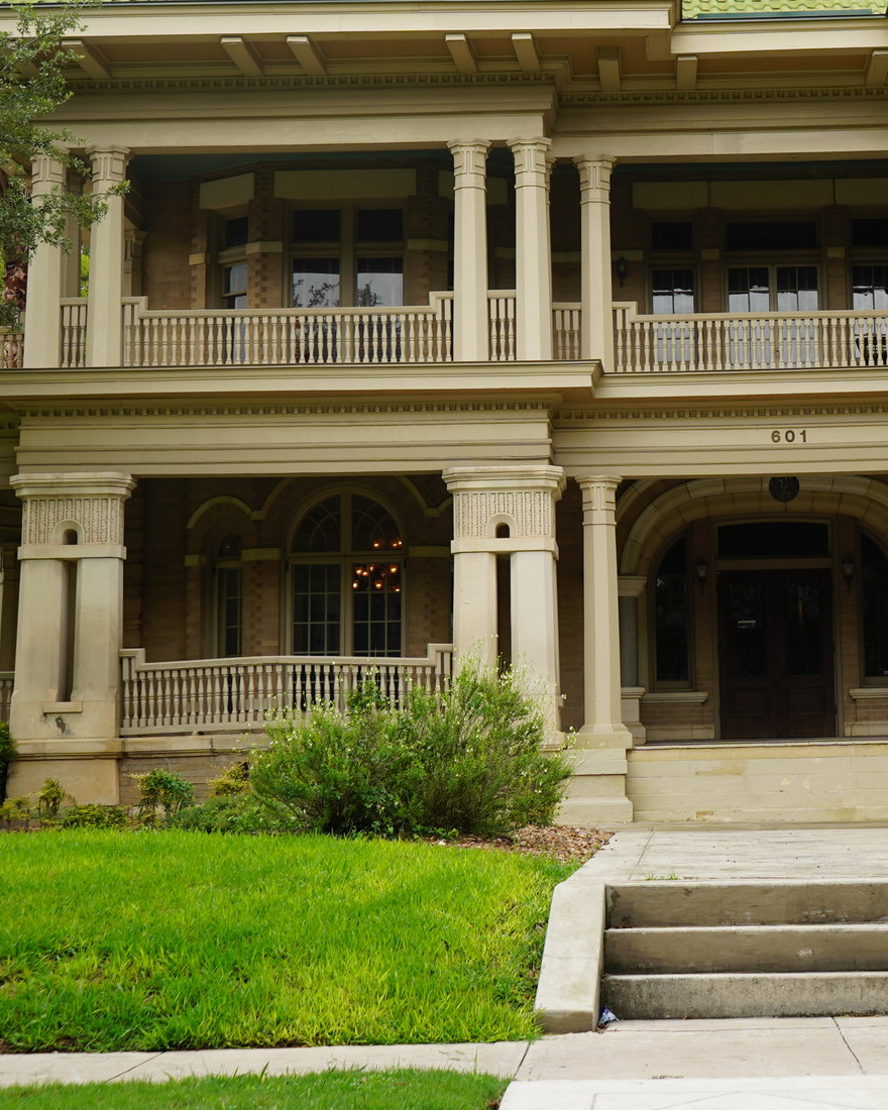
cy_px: 418
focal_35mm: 64
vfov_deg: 29.5
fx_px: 2103
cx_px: 700
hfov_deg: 23.5
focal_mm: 30
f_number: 5.6
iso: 100
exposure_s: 1/80
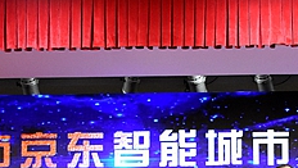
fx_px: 738
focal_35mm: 93
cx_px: 248
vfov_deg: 12.4
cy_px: 244
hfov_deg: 22.4
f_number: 5.6
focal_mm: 23
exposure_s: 1/100
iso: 3600
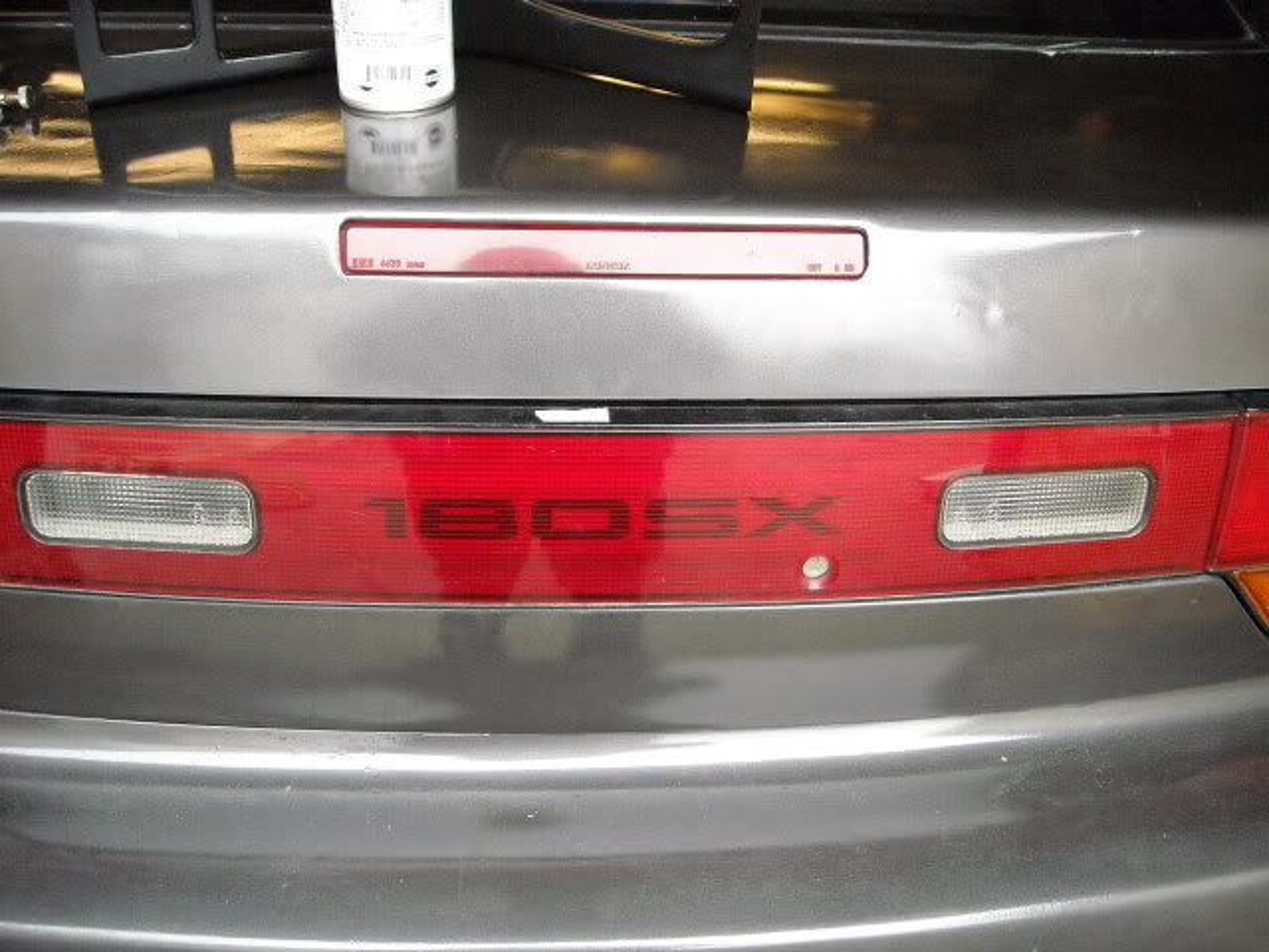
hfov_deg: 52.6
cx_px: 634
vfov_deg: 40.7
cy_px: 476
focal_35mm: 35
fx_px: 1283
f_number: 2.8
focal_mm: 5.7
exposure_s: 1/250
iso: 541
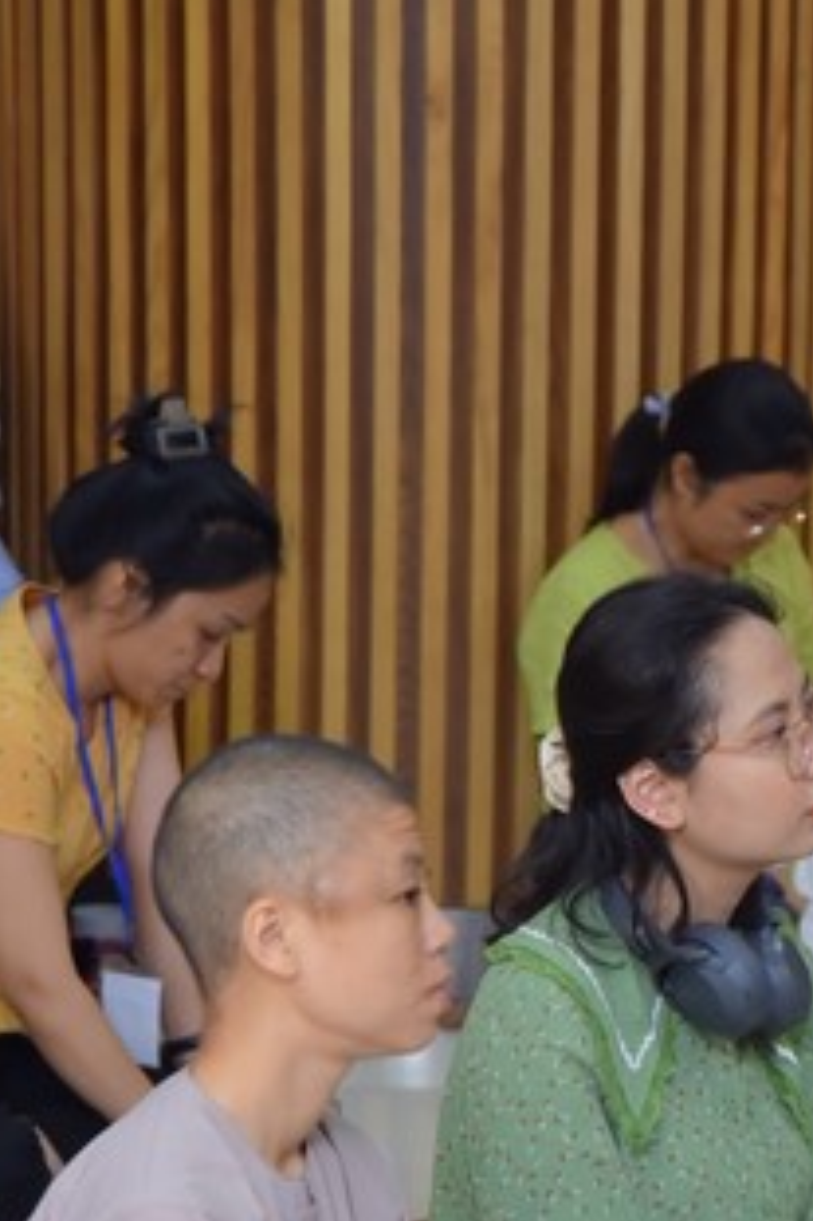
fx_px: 6952
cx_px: 846
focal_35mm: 205
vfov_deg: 10.0
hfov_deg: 6.7
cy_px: 930
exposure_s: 1/100
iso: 1250
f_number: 5
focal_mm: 98
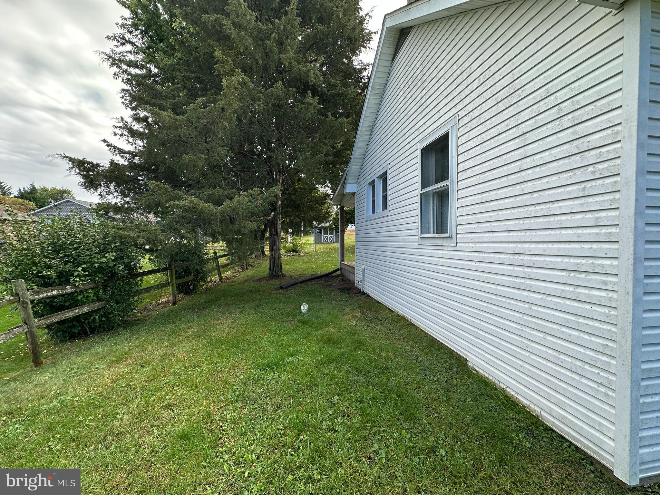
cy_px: 248
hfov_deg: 102.1
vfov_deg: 85.7
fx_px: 267
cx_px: 330
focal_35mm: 14
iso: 40
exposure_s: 1/363
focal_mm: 2.22
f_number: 2.2
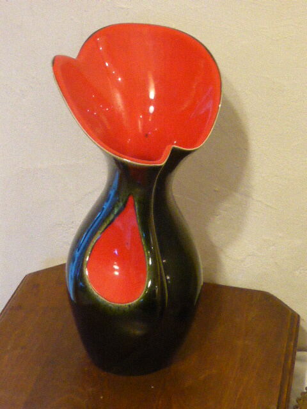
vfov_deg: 24.7
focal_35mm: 79
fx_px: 934
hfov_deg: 18.7
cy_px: 204
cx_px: 154
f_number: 5
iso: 2000
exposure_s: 1/15
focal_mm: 13.3
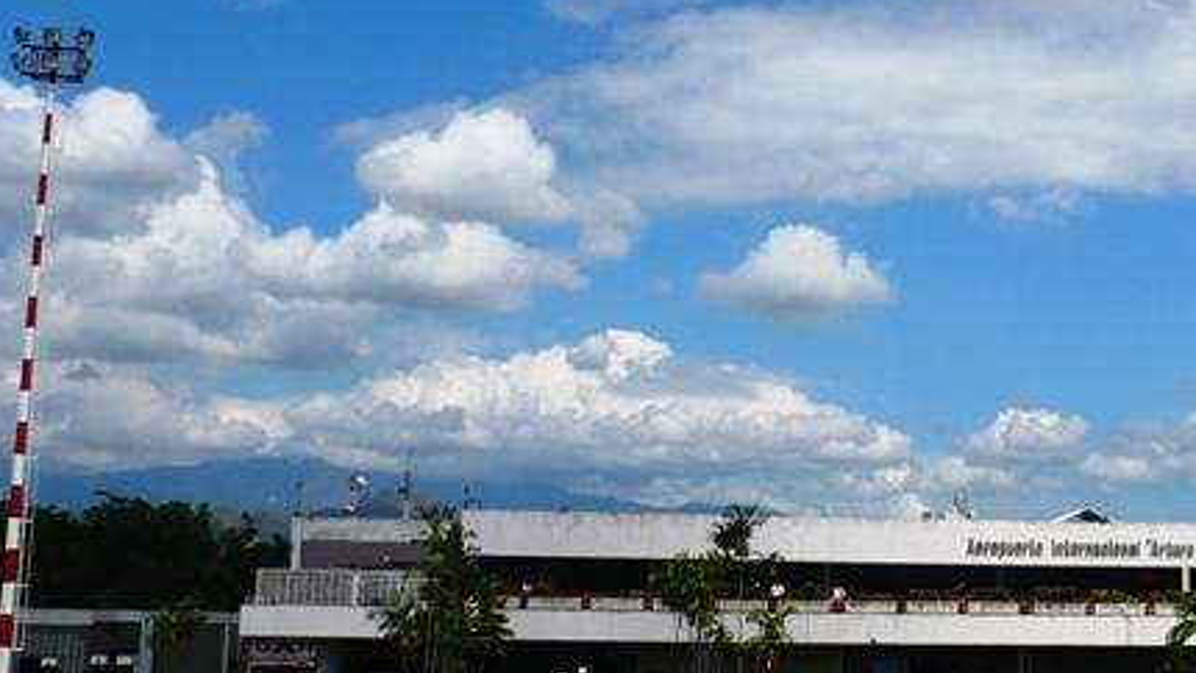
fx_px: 2252
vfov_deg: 16.8
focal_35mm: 71
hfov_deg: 28.9
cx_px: 996
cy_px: 111
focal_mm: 5.8
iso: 100
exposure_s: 1/500
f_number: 8
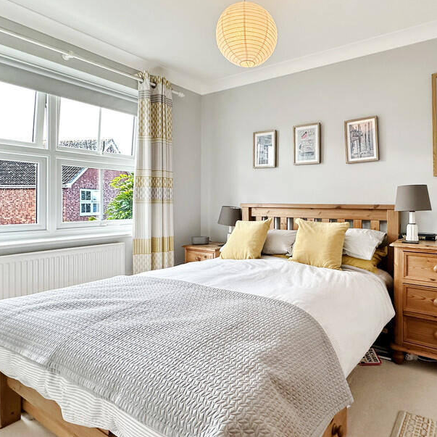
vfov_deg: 71.3
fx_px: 300
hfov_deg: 70.8
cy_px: 265
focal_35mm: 21
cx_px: 276
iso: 250
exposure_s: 1/100
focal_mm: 2.22
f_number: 2.2
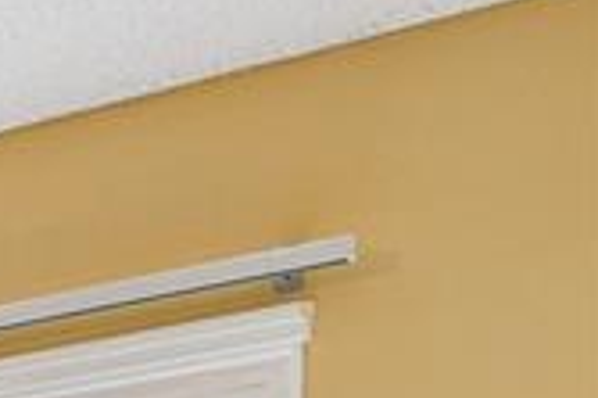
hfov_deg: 11.3
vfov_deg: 12.3
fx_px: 1626
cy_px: 803
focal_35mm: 98
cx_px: -1228
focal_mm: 16
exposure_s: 1/8
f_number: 13
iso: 125
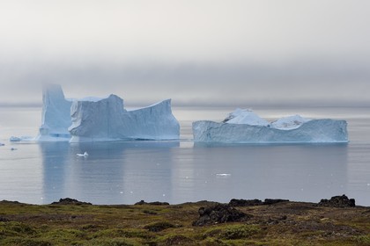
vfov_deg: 8.9
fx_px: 1593
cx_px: 185
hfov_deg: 13.2
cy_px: 123
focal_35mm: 155
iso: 200
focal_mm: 155
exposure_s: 1/250
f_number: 13
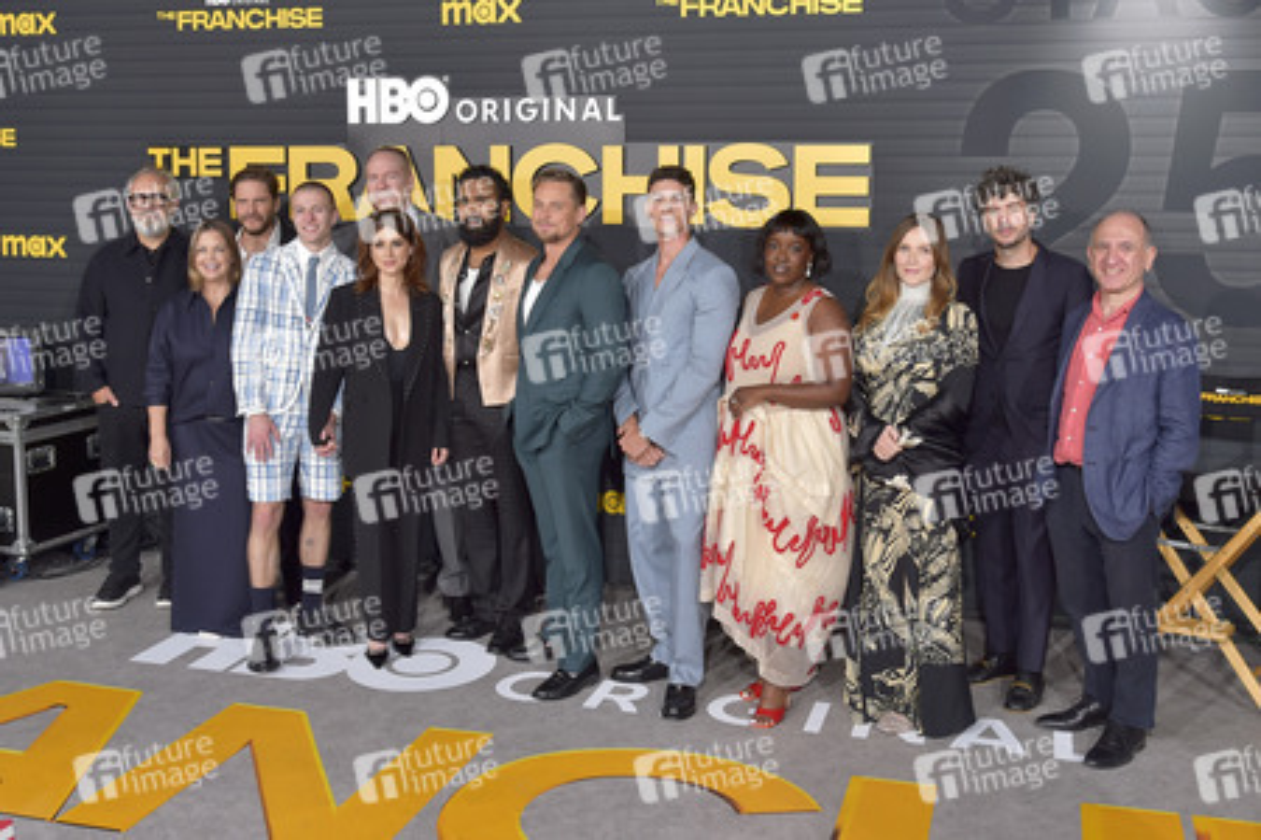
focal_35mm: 30
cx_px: 630
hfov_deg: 61.9
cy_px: 420
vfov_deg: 43.6
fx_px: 1051
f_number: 6.3
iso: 400
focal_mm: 30
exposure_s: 1/250
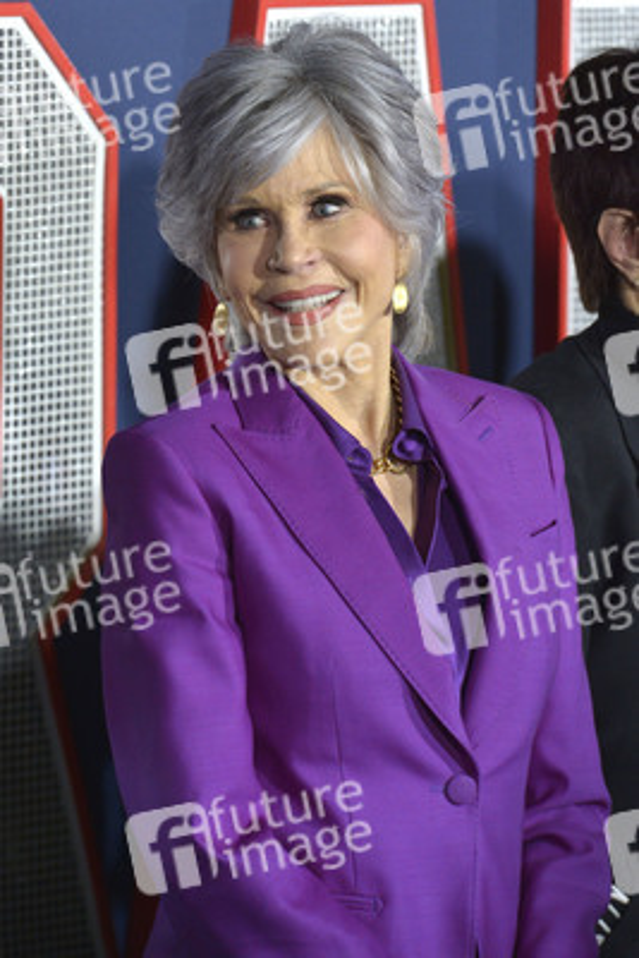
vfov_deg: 10.3
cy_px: 479
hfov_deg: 6.9
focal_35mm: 200
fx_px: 5320
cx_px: 320
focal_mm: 200
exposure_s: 1/320
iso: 2000
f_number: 6.3
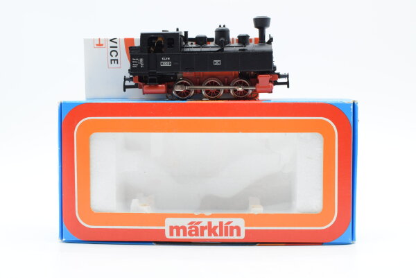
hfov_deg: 37.8
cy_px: 139
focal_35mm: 52
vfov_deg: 25.8
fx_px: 607
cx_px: 208
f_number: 8
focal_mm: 35
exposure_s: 1/125
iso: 500
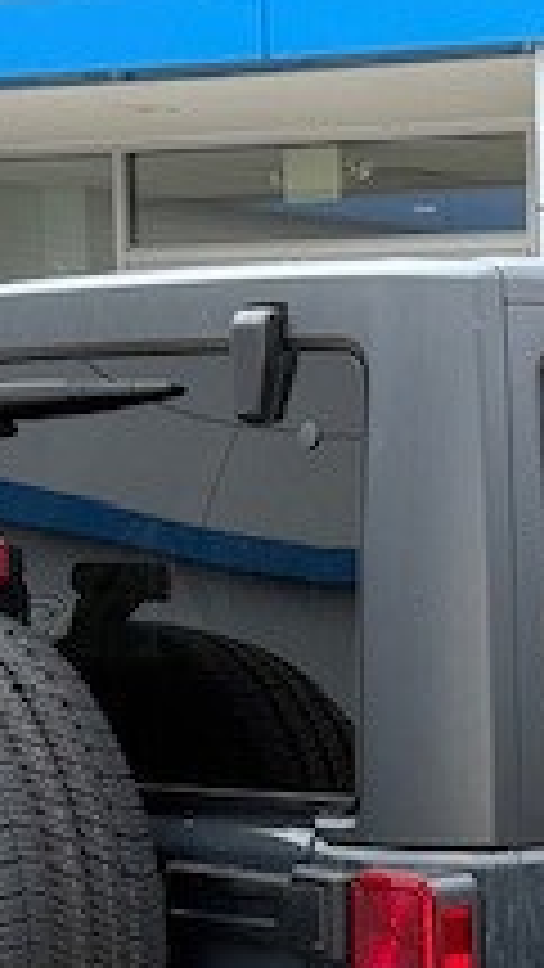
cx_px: 917
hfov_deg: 7.6
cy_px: 1054
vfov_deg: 13.5
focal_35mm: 156
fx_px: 3999
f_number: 1.78
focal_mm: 6.76
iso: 80
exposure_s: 1/693
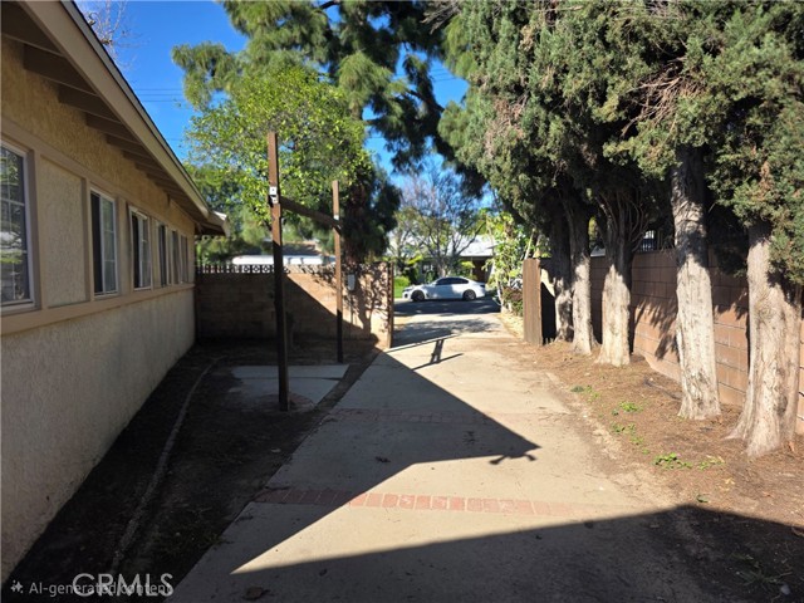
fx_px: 534
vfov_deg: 58.9
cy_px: 302
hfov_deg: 73.9
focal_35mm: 23
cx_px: 402
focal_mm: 6.3
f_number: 1.7
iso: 80
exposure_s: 1/2500
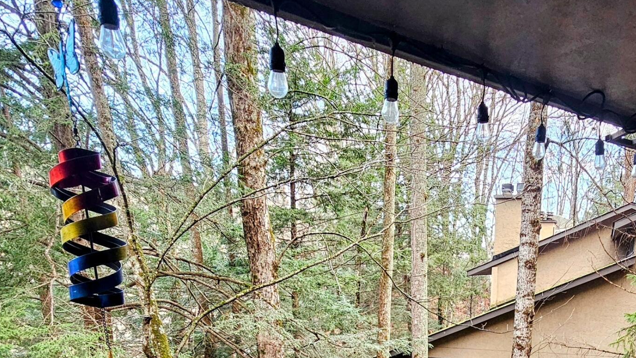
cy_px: 451
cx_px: 444
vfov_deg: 30.7
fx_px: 523
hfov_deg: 60.5
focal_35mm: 31
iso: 200
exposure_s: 1/60
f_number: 2.2
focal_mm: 2.2
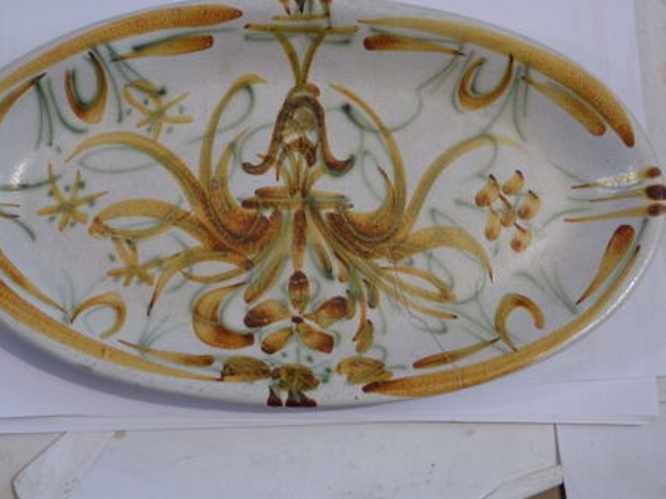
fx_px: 1135
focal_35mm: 59
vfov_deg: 24.8
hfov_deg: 32.7
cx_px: 301
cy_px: 219
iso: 400
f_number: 3.2
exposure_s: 1/20
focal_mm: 9.2
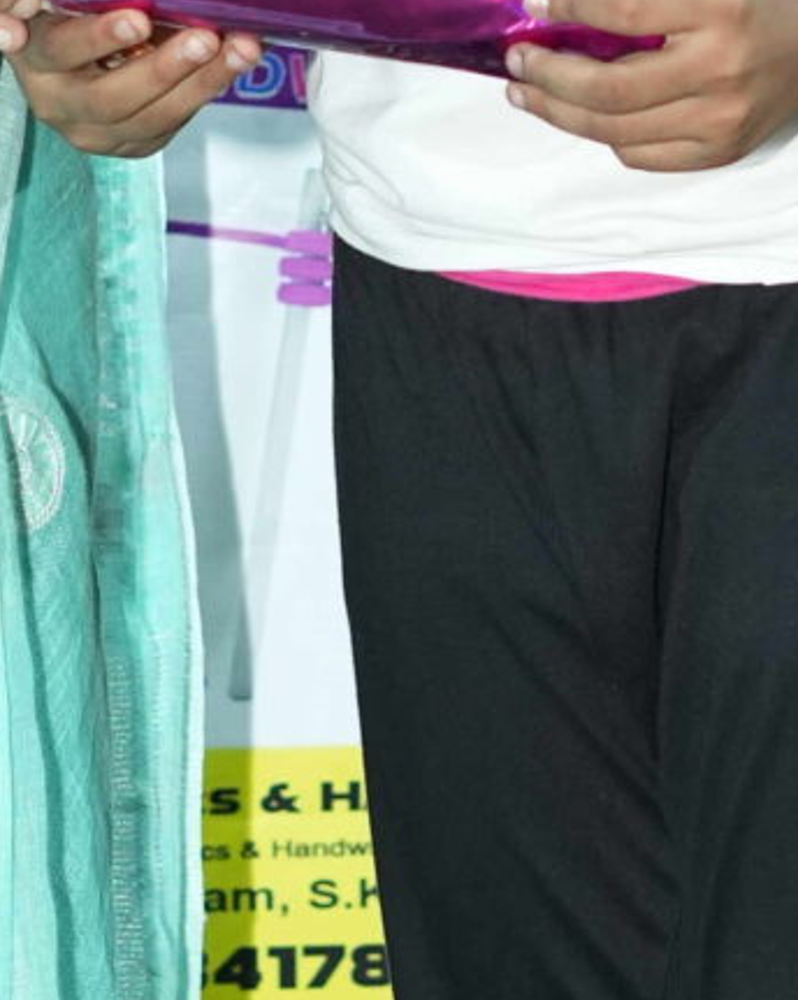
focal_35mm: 279
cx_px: 268
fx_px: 8248
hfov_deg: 5.5
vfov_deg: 6.9
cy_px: 44
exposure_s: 1/160
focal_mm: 50
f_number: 2.8
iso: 2000
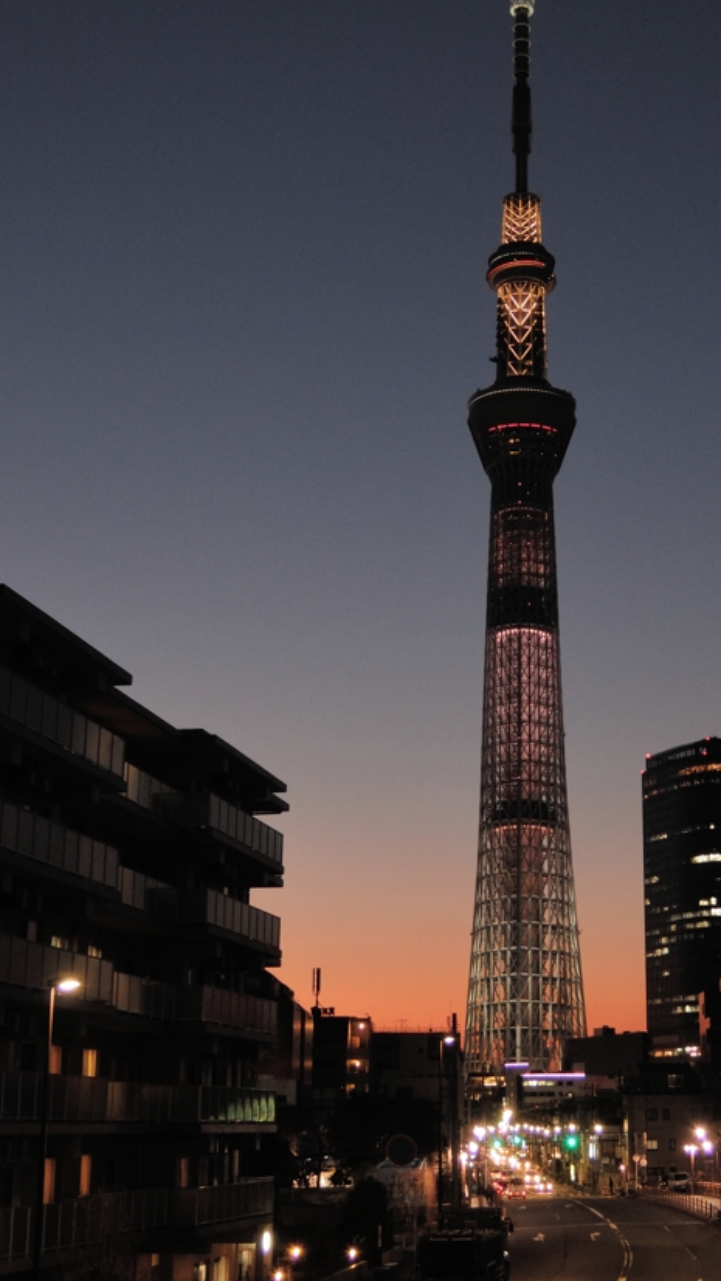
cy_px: 640
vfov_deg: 38.5
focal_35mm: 54
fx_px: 1834
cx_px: 519
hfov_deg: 22.1
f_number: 3.5
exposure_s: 1/13
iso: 450
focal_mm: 8.6
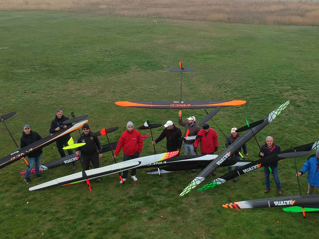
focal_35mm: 41
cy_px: 107
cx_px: 203
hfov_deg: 45.3
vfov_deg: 35.1
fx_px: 378
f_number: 2.6
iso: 100
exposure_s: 1/200
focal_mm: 4.49
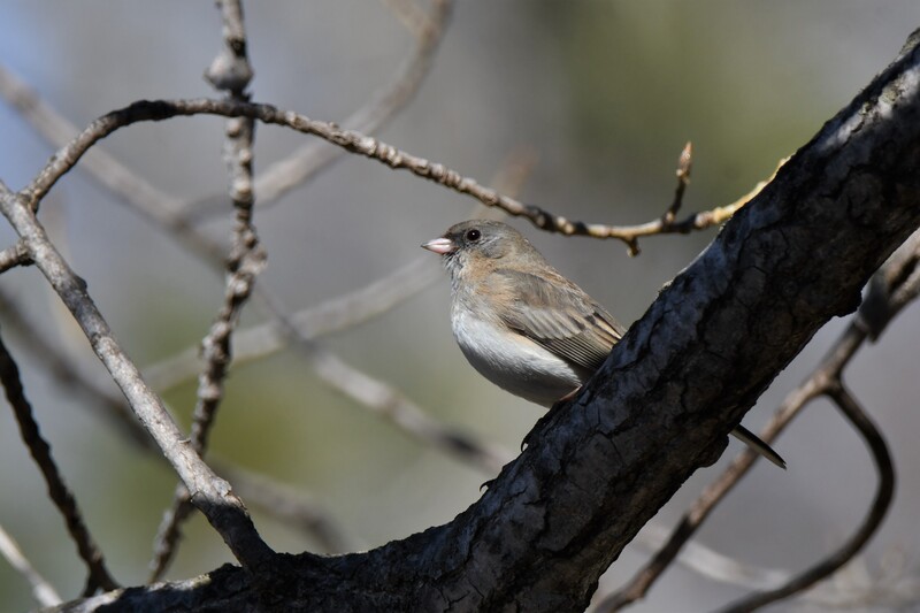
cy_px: 306
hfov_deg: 3.3
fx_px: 16096
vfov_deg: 2.2
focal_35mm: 630
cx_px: 460
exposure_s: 1/1600
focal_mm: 420
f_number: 6.3
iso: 400
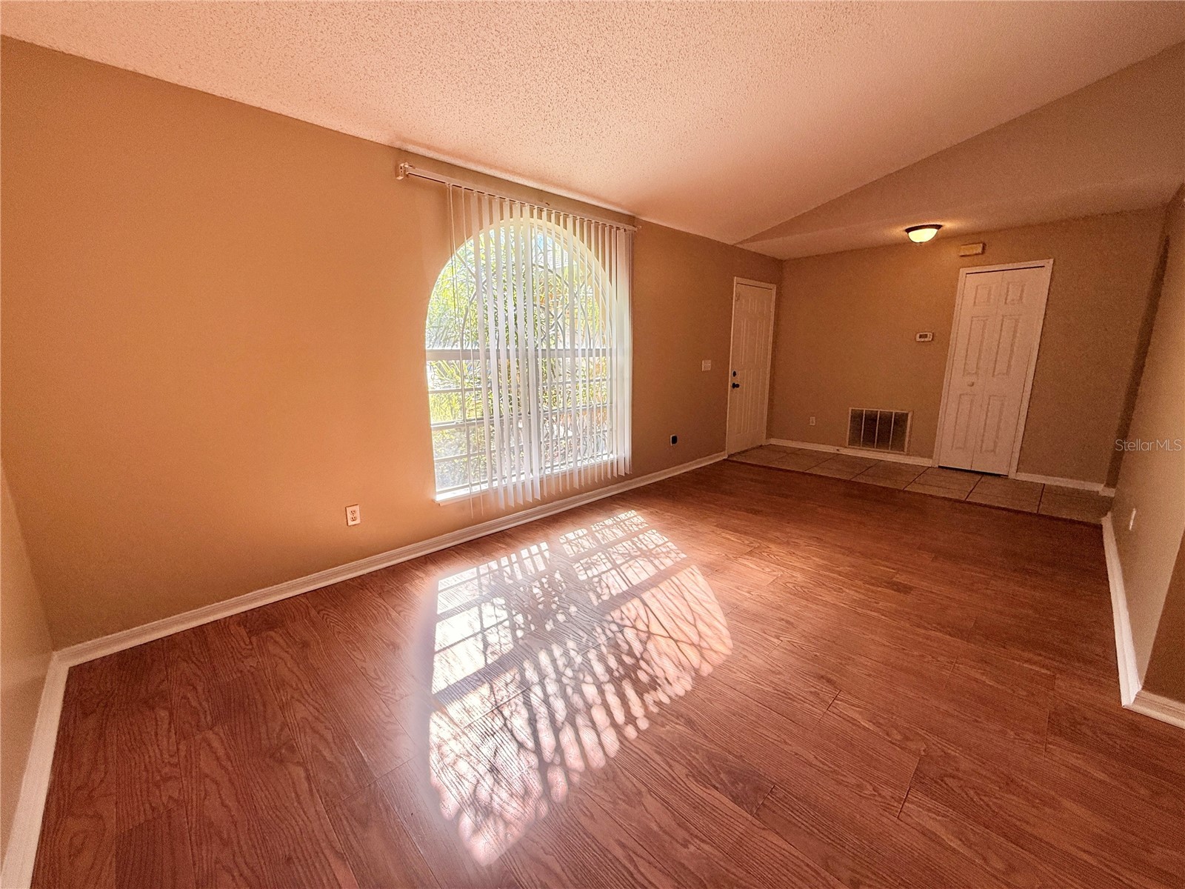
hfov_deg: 102.1
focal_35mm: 14
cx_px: 592
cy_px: 444
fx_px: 479
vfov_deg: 85.7
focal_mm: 2.22
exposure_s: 1/273
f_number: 2.2
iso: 50
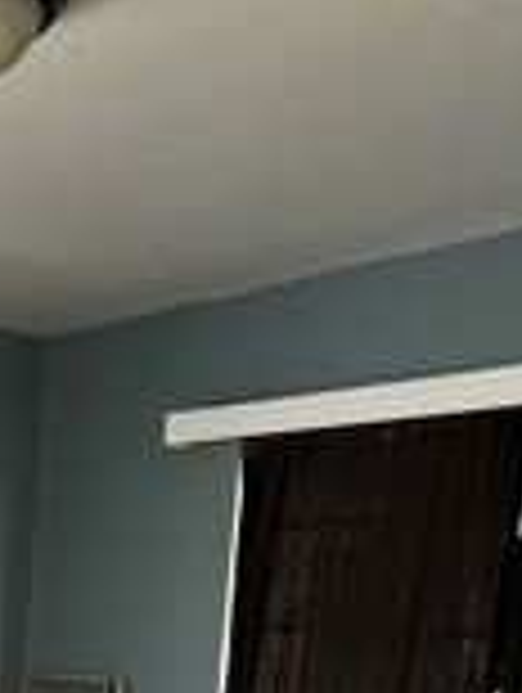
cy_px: 855
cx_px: -148
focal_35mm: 54
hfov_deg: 24.0
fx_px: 1083
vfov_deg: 29.8
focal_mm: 1.57
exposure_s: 1/62
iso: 250
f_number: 1.8
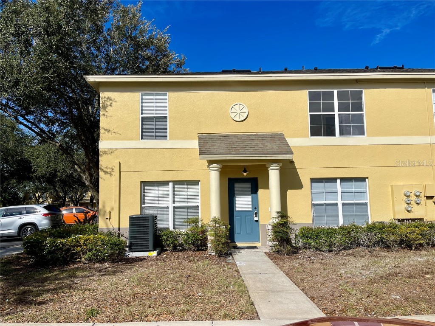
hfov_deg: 69.4
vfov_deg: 54.9
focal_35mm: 25
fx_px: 314
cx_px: 218
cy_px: 163
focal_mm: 5.1
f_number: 1.6
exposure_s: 1/8547
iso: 32
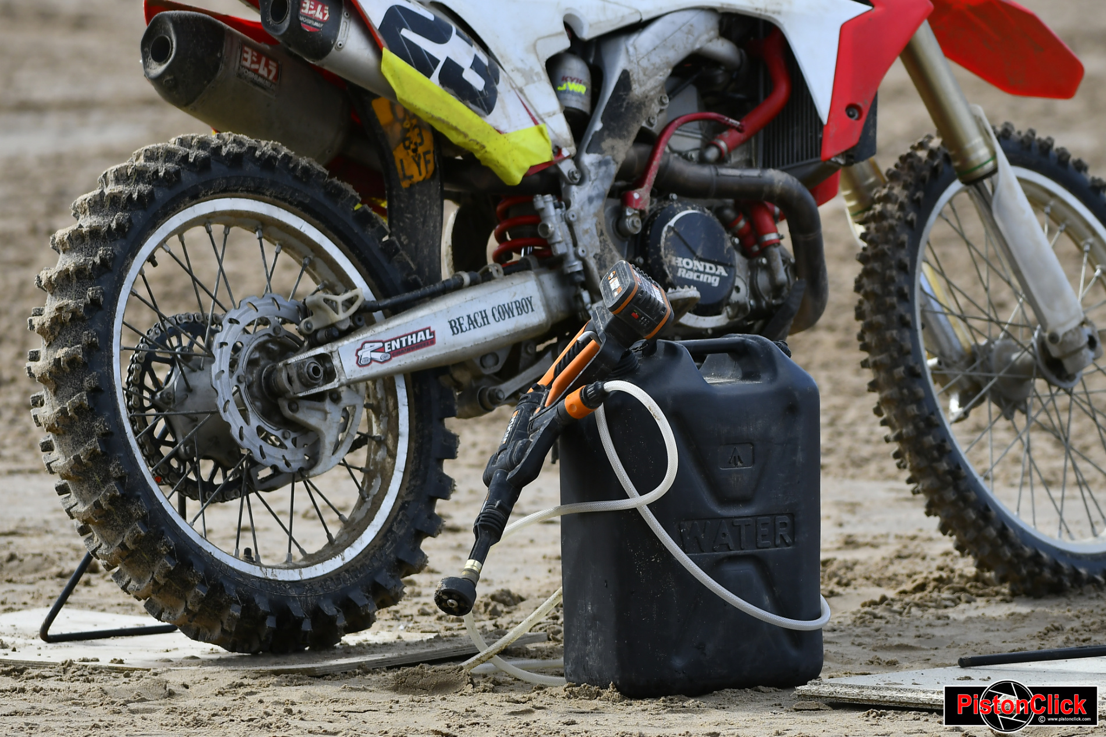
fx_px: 9214
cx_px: 553
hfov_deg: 6.9
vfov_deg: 4.6
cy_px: 368
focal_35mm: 300
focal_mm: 200
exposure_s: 1/500
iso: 180
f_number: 4.5
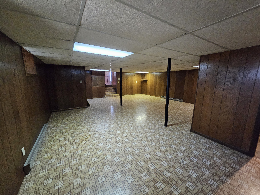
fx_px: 98
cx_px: 130
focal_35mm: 13
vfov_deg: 89.9
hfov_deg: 106.2
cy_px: 98
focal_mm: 1.74
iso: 640
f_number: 2.2
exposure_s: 1/30
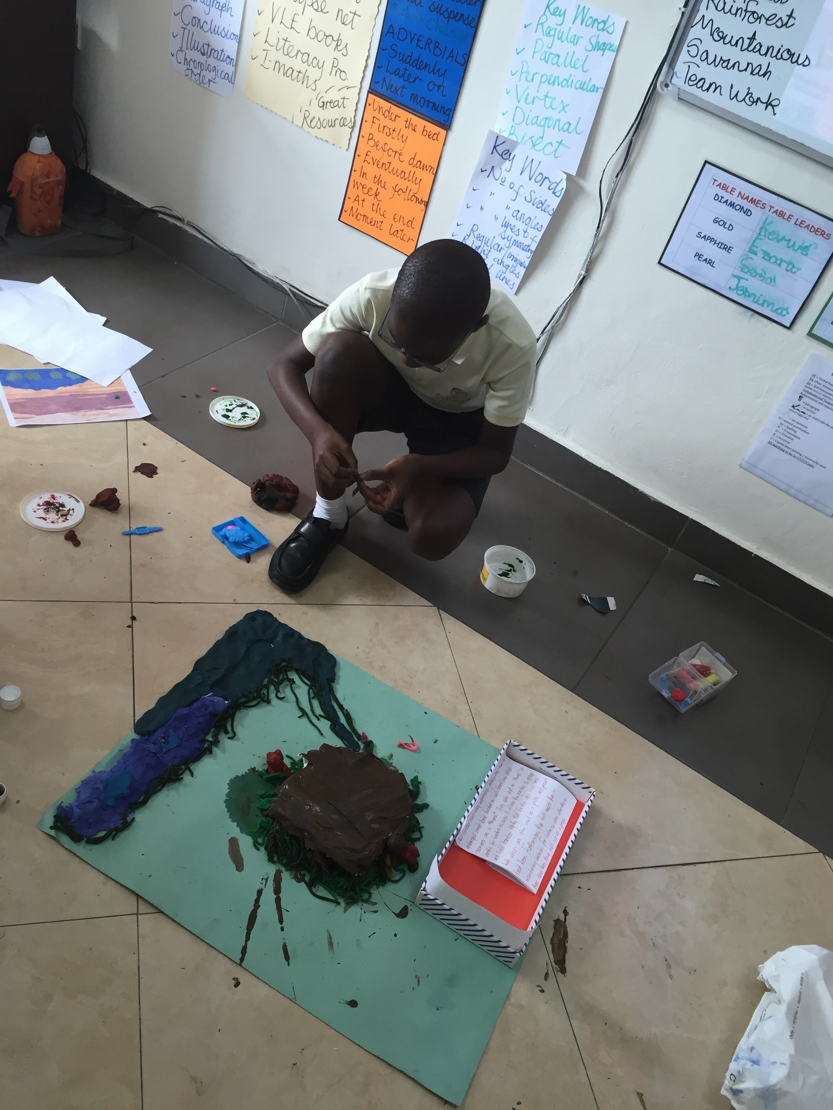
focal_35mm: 29
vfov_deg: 61.7
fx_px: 930
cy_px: 555
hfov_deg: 48.2
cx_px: 416
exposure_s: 1/33
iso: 40
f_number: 2.2
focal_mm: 4.15
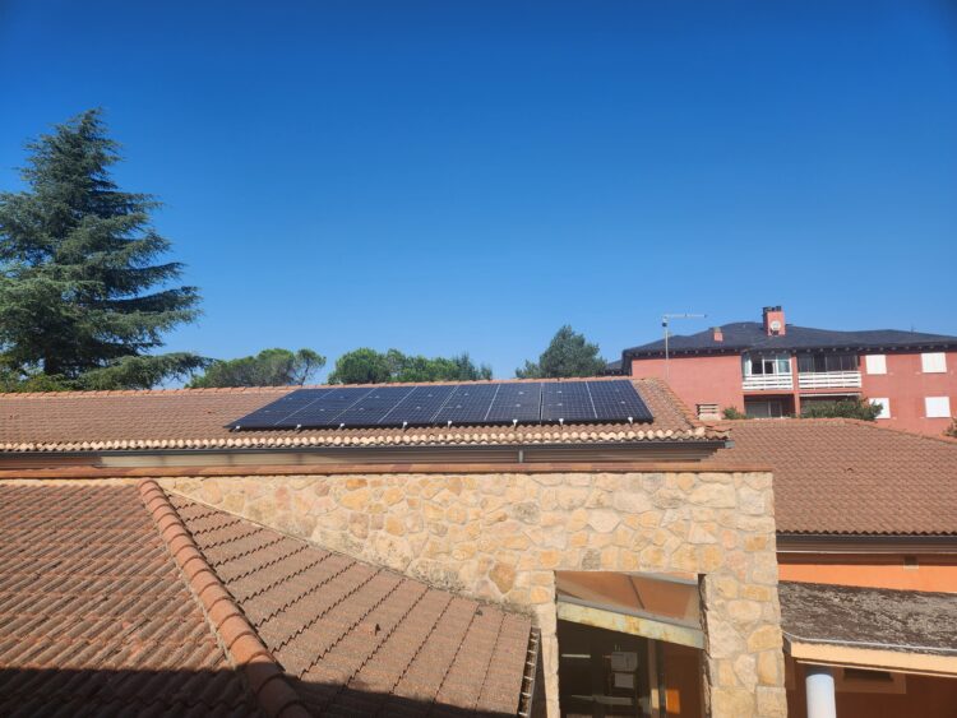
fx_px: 636
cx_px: 478
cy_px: 359
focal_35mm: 23
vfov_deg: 58.9
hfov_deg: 73.9
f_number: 1.8
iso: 20
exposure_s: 1/1789
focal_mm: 5.4
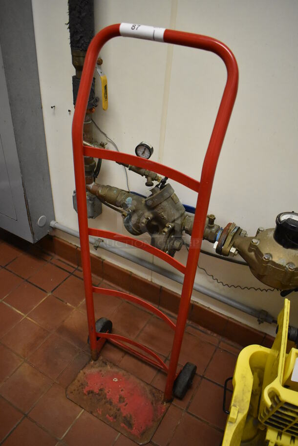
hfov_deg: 48.0
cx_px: 149
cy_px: 223
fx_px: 335
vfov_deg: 67.3
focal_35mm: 27
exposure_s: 1/125
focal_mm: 18
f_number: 3.5
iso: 4000
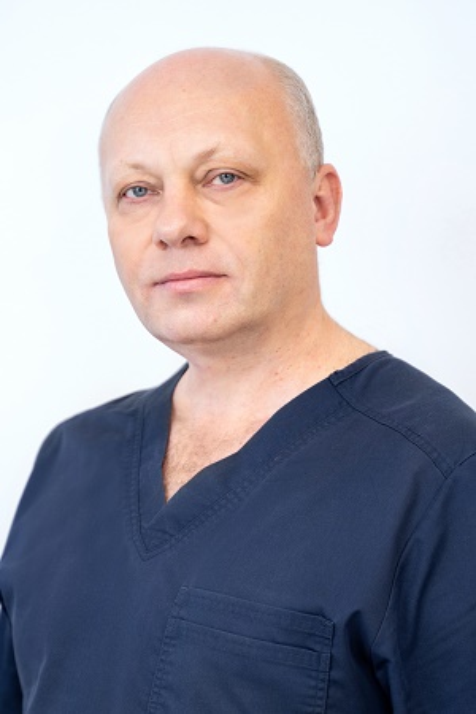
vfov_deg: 27.0
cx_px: 238
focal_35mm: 75
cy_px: 357
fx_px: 1487
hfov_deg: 18.2
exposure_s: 1/125
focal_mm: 75
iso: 320
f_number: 3.2
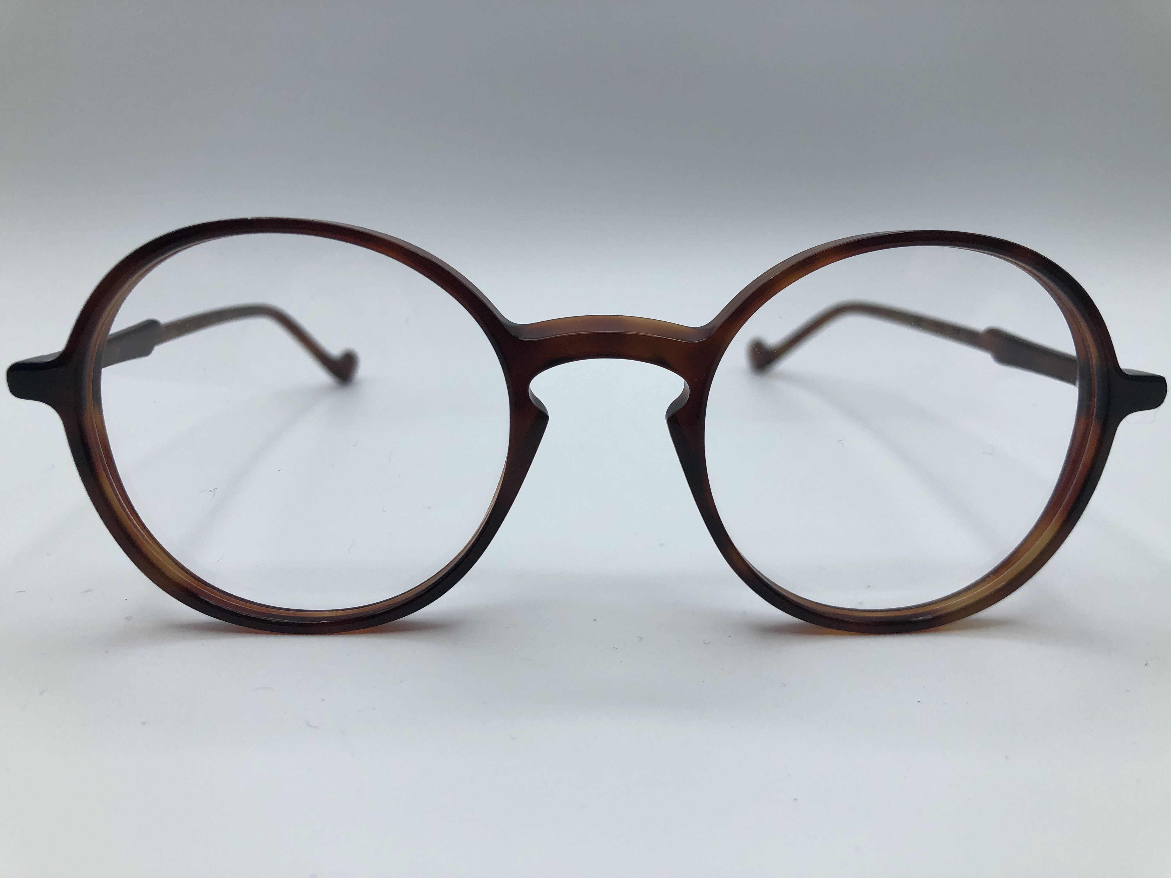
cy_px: 439
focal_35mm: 28
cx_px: 586
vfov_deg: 49.7
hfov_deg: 63.4
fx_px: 947
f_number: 1.8
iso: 32
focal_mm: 4
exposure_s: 1/1012
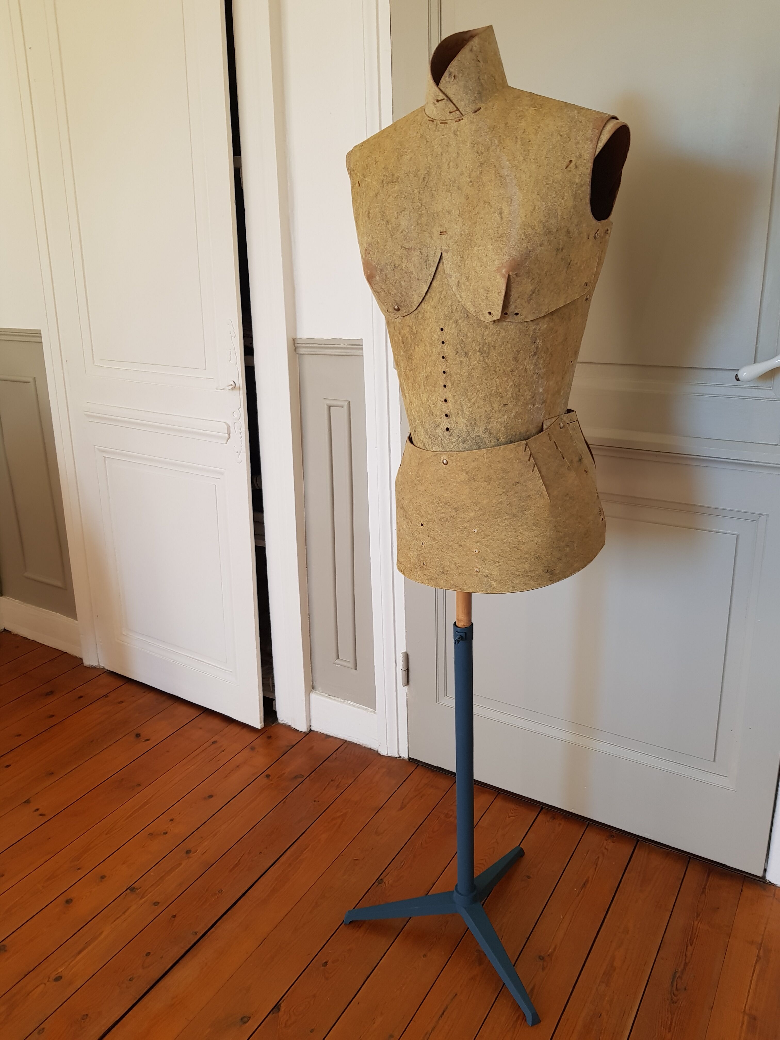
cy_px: 520
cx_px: 390
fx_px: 781
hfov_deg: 53.1
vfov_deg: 67.3
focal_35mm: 26
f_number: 1.7
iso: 64
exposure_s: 1/50
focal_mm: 4.2
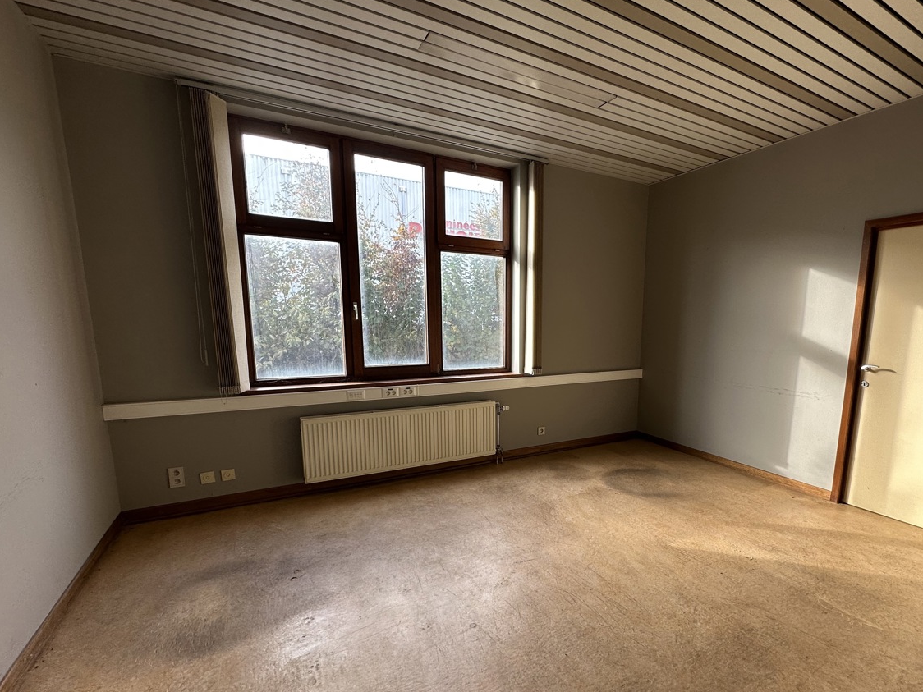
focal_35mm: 17
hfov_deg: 90.4
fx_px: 453
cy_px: 390
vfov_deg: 74.4
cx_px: 532
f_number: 2.2
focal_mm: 2.22
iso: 50
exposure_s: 1/99
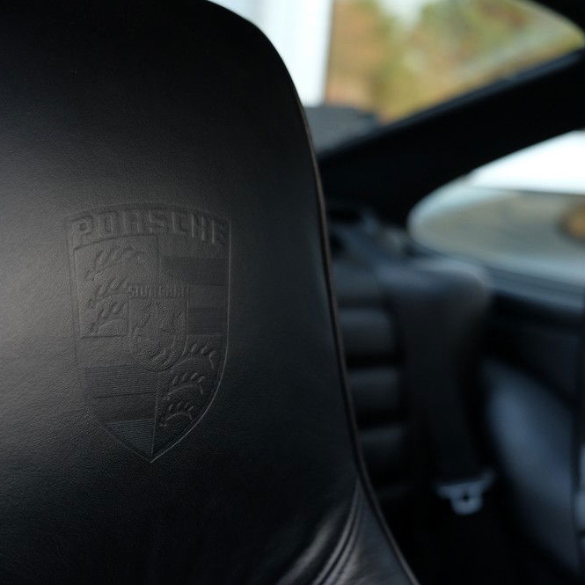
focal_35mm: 55
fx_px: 1052
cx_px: 150
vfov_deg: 31.1
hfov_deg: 30.6
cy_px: 292
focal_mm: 28.9
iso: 640
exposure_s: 1/60
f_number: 3.2
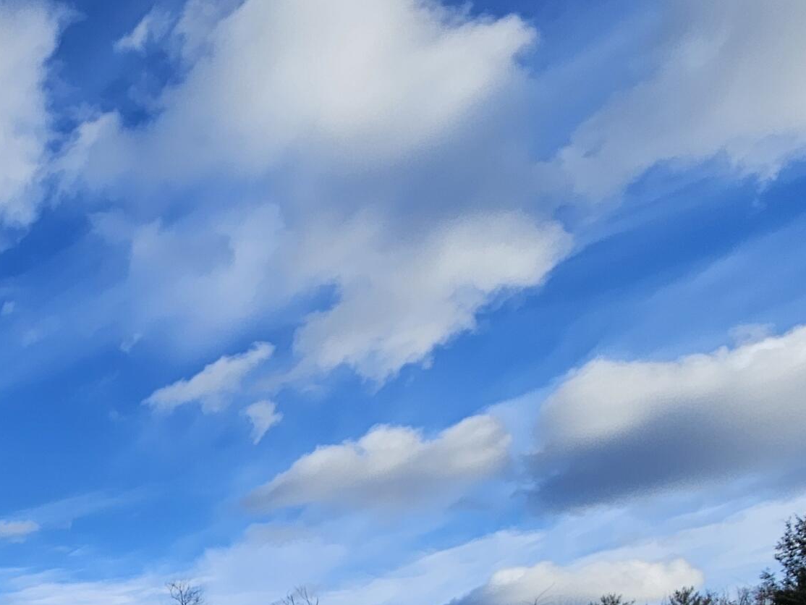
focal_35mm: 35
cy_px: 813
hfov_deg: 36.6
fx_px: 815
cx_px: -215
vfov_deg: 30.6
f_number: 2.2
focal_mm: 2.2
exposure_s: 1/2082
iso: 50
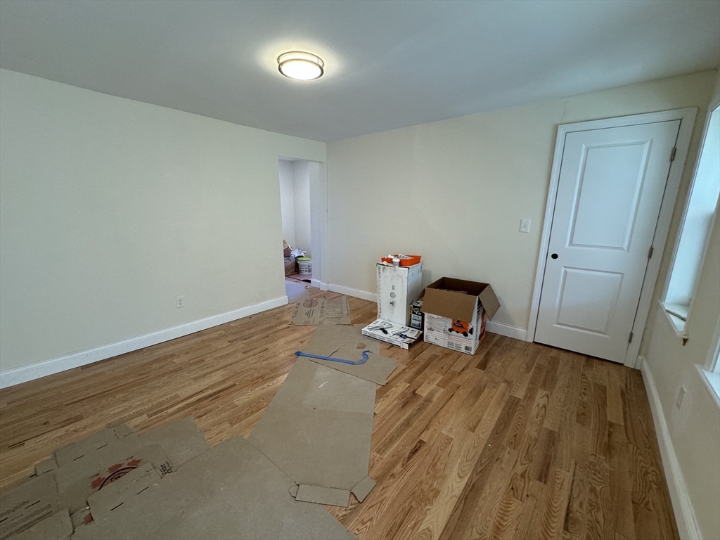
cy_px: 270
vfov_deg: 85.7
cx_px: 360
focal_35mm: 14
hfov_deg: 102.1
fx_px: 291
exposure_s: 1/120
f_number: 2.2
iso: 250
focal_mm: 2.22
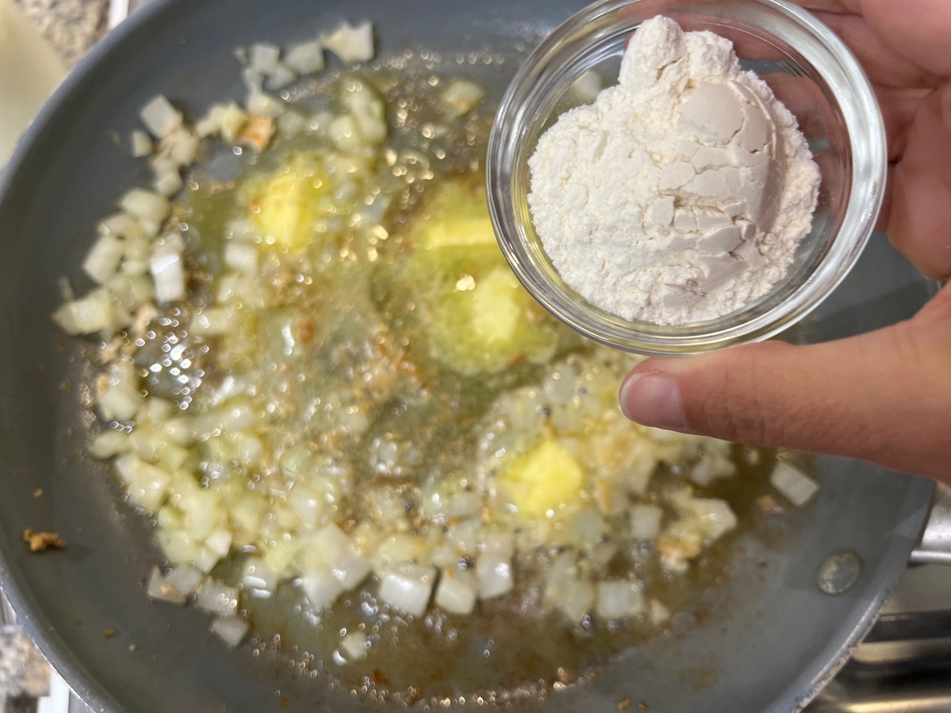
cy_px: 356
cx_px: 476
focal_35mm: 26
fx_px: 714
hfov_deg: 67.3
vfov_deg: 53.1
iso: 64
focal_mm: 5.7
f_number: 1.5
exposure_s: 1/60
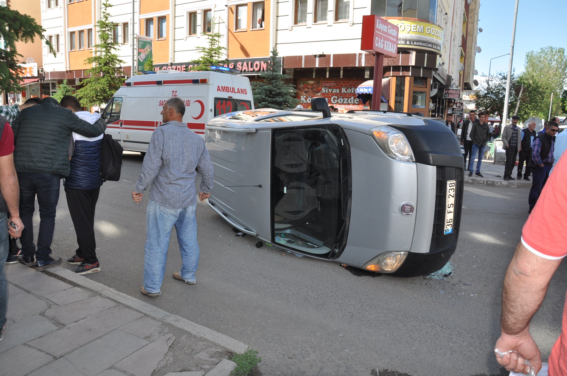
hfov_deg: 67.4
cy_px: 188
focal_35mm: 27
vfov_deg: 47.8
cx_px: 284
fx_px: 425
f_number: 8
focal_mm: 18
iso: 200
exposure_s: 1/200
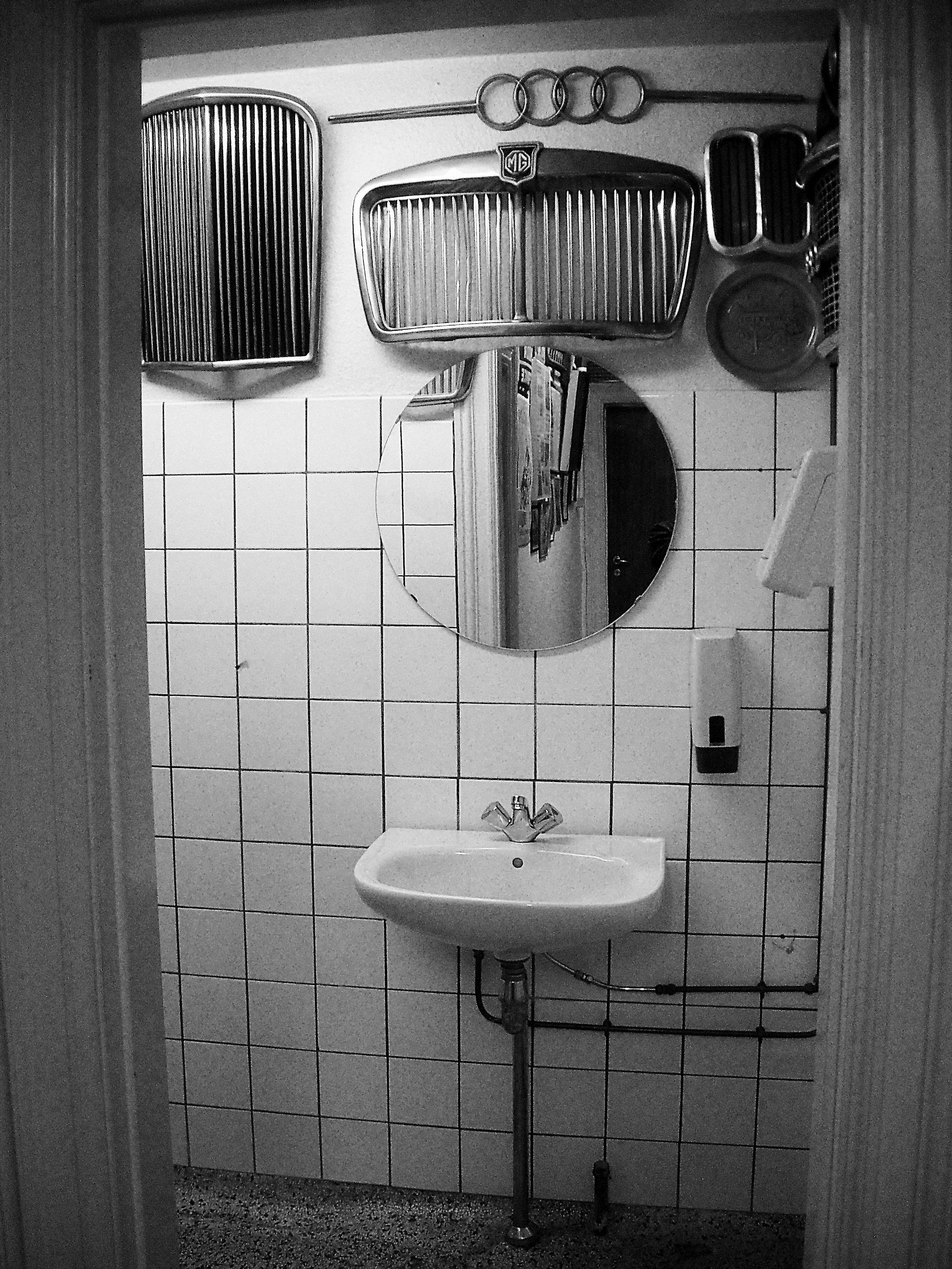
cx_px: 476
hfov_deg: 40.7
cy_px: 634
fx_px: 1283
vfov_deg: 52.6
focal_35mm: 35
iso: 400
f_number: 2.8
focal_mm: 5.7
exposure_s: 1/47
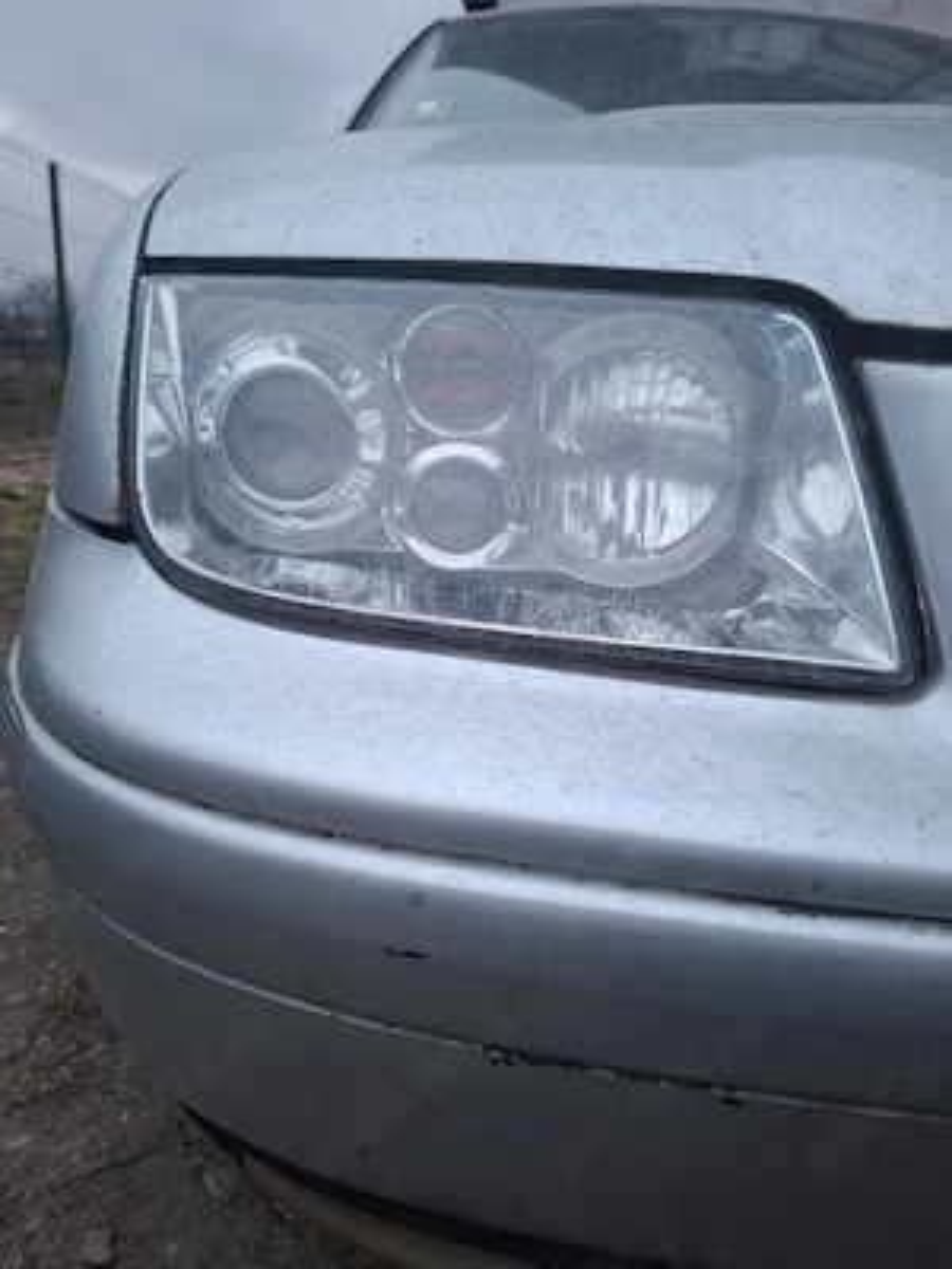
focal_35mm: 23
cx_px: 476
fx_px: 843
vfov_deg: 73.9
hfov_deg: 58.9
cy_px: 634
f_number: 1.8
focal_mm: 5.54
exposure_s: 1/50
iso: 160
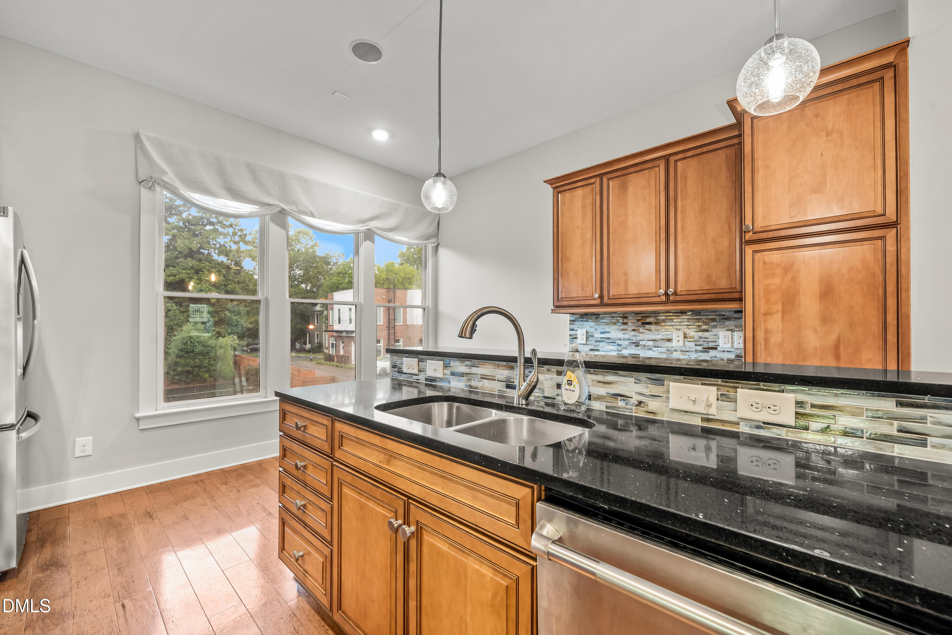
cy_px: 318
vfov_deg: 81.2
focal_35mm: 14
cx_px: 476
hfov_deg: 104.3
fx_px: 370
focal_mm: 14
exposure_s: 1/1.43
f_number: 8
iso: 200
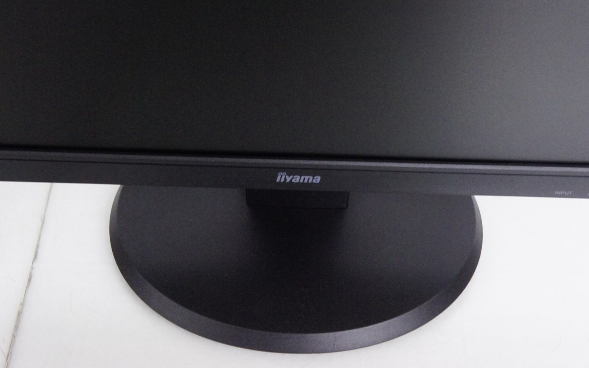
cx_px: 298
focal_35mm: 62
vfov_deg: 21.0
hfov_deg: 33.0
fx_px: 995
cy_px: 178
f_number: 9
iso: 6400
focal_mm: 40
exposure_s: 1/50
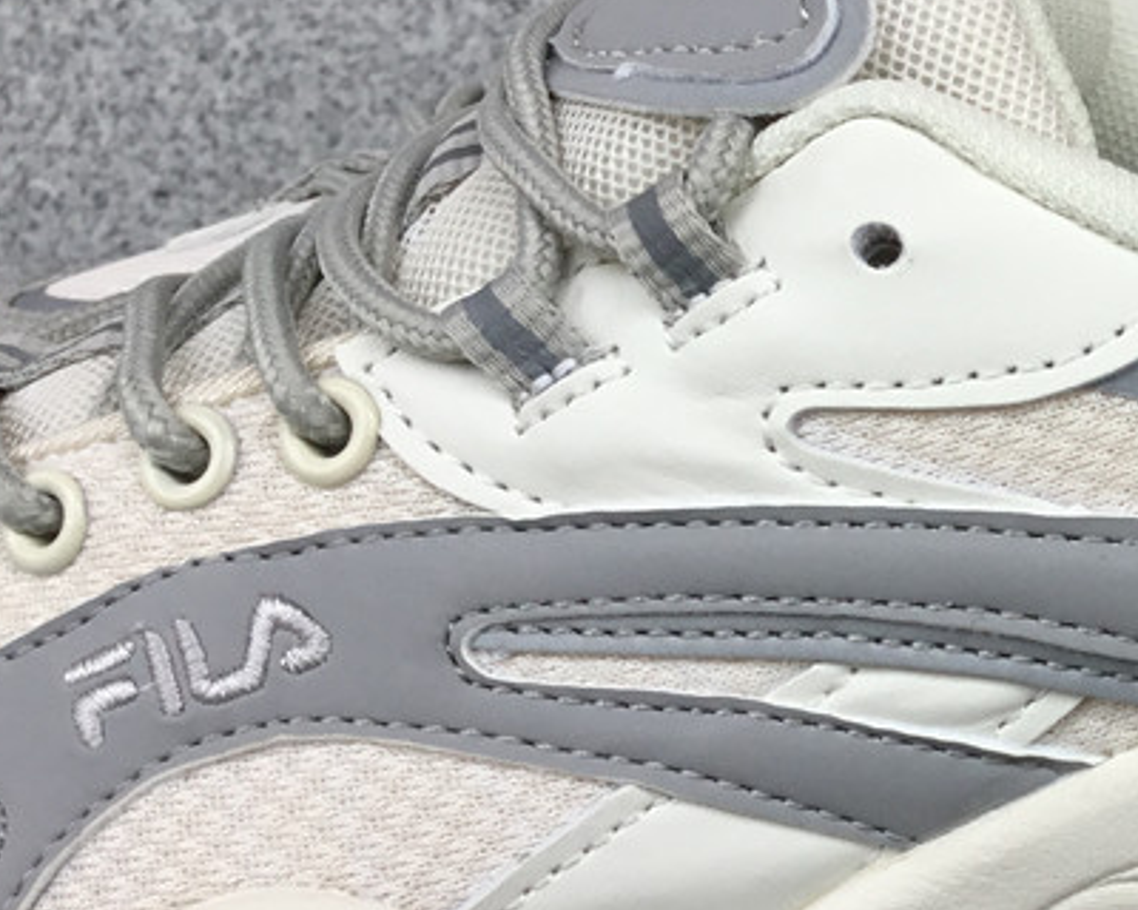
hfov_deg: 25.9
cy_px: 556
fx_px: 2290
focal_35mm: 68
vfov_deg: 22.4
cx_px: 1238
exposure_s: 1/255
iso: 25
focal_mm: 3.3
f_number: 2.4
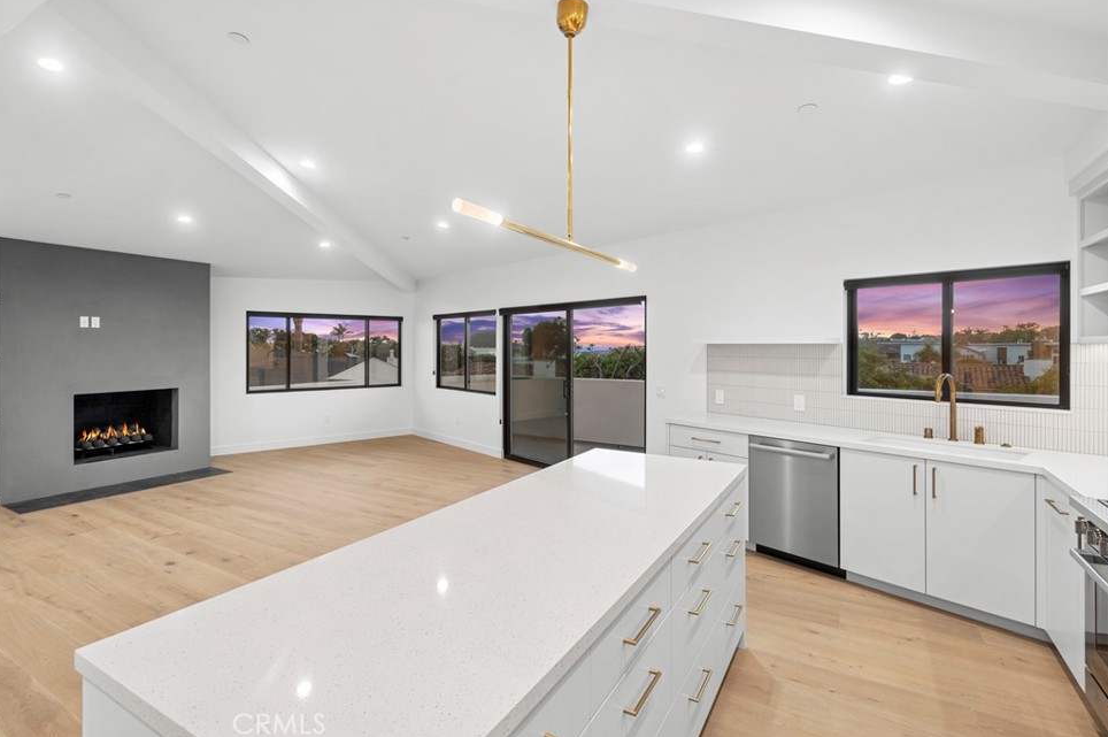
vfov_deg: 70.3
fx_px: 523
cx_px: 528
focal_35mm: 17
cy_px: 349
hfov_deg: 93.3
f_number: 9
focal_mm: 16
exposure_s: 1/15
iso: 200
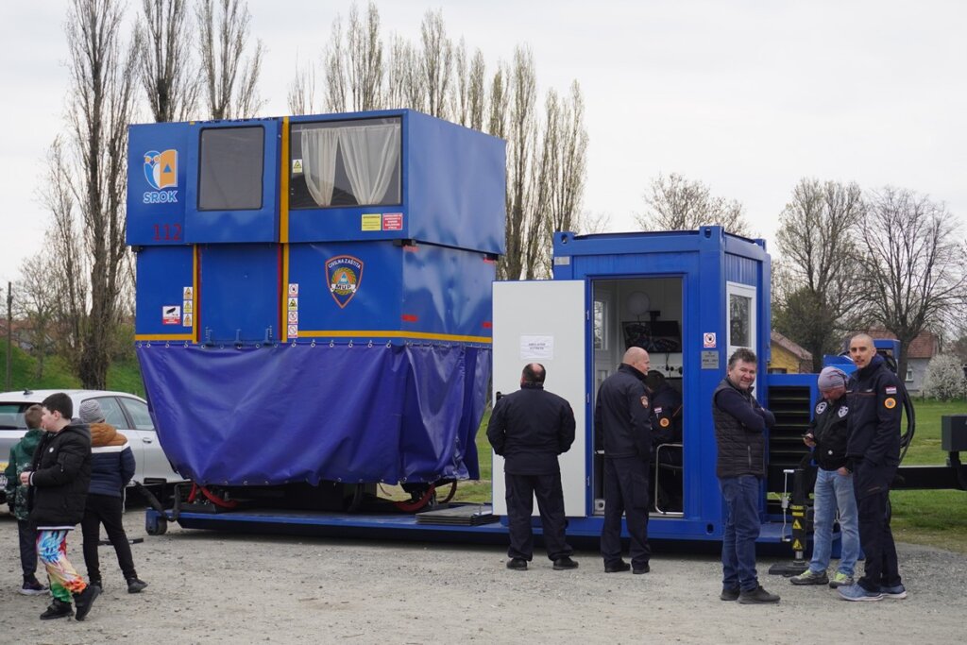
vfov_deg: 24.4
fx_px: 1491
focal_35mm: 56
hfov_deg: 35.9
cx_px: 484
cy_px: 322
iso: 320
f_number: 5.6
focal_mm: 37
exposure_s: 1/500
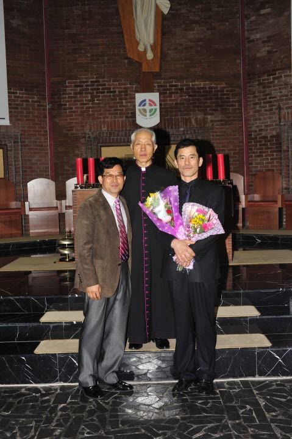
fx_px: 487
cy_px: 220
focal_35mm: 40
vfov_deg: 48.5
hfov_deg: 33.4
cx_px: 146
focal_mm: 40
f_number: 6.3
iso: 200
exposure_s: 1/60
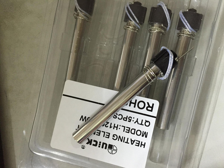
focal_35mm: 29
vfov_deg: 48.2
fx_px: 188
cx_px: 112
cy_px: 84
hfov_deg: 61.7
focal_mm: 4.15
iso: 250
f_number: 2.2
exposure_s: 1/20
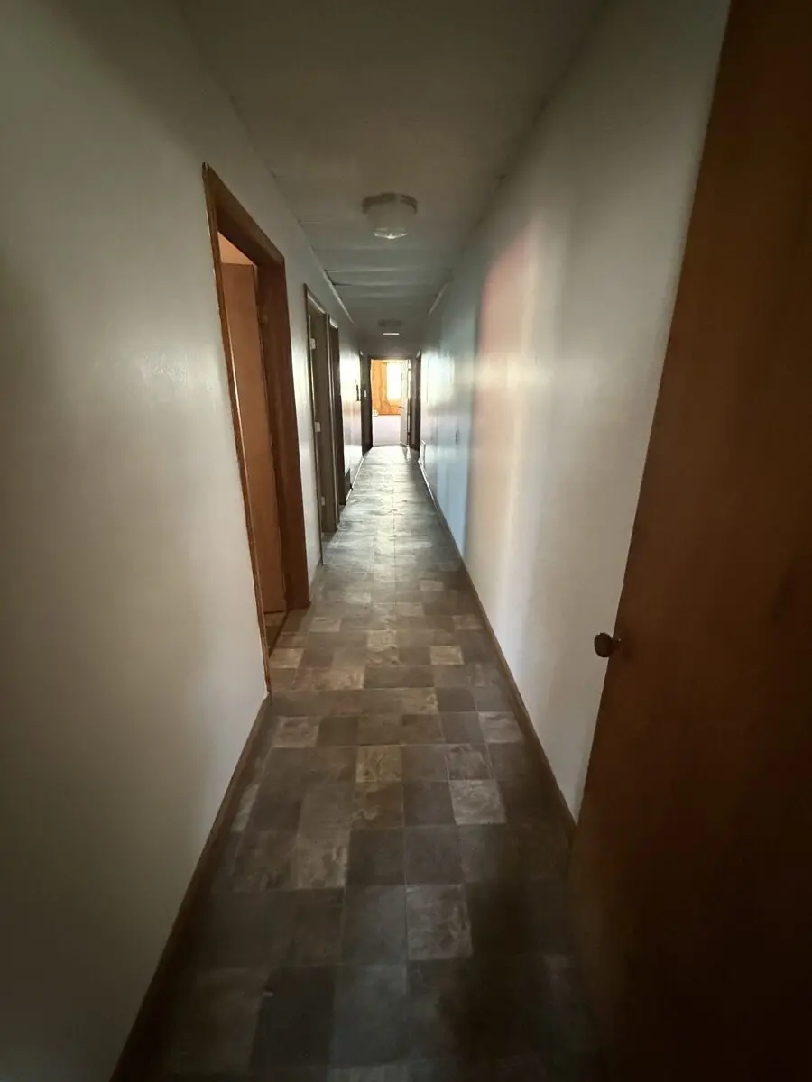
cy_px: 541
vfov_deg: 102.1
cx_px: 406
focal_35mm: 14
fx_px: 438
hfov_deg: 85.7
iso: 1250
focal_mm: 2.22
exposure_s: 1/60
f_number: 2.2
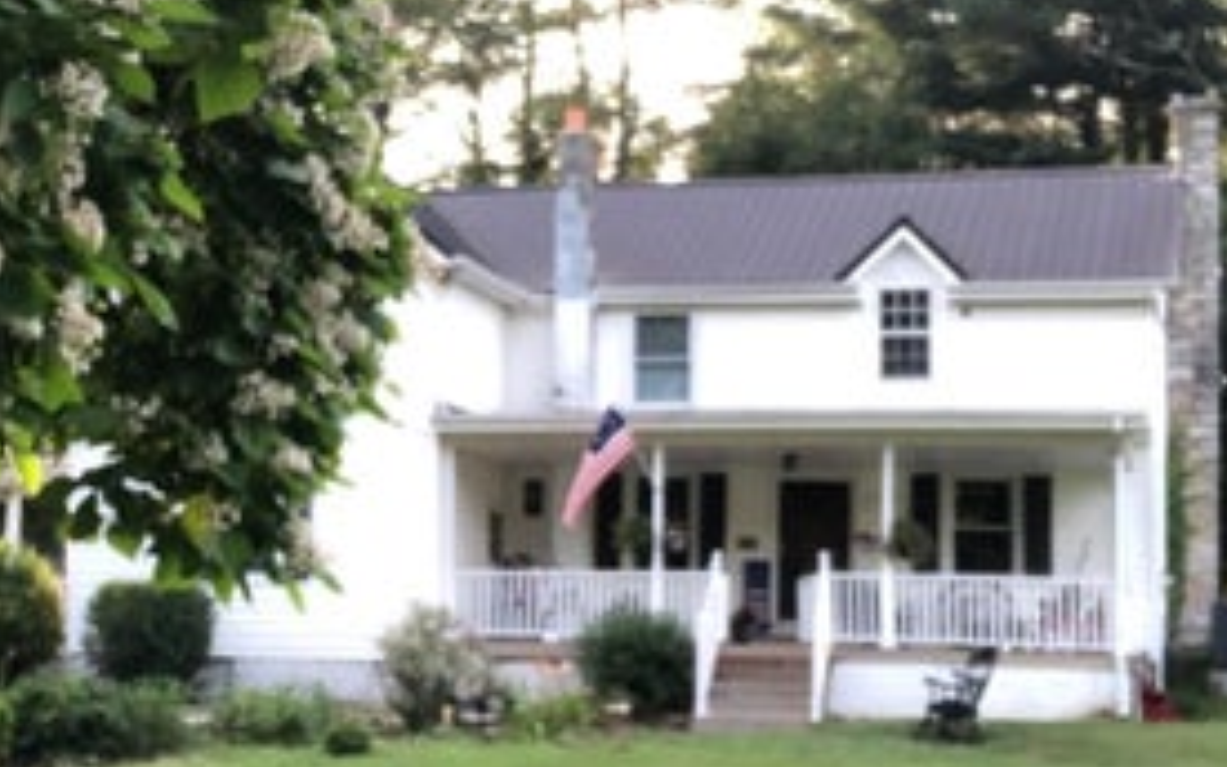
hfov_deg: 26.0
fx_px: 2642
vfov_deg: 16.5
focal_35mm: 79
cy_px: 366
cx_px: 386
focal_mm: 2.87
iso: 50
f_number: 2.2
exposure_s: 1/120
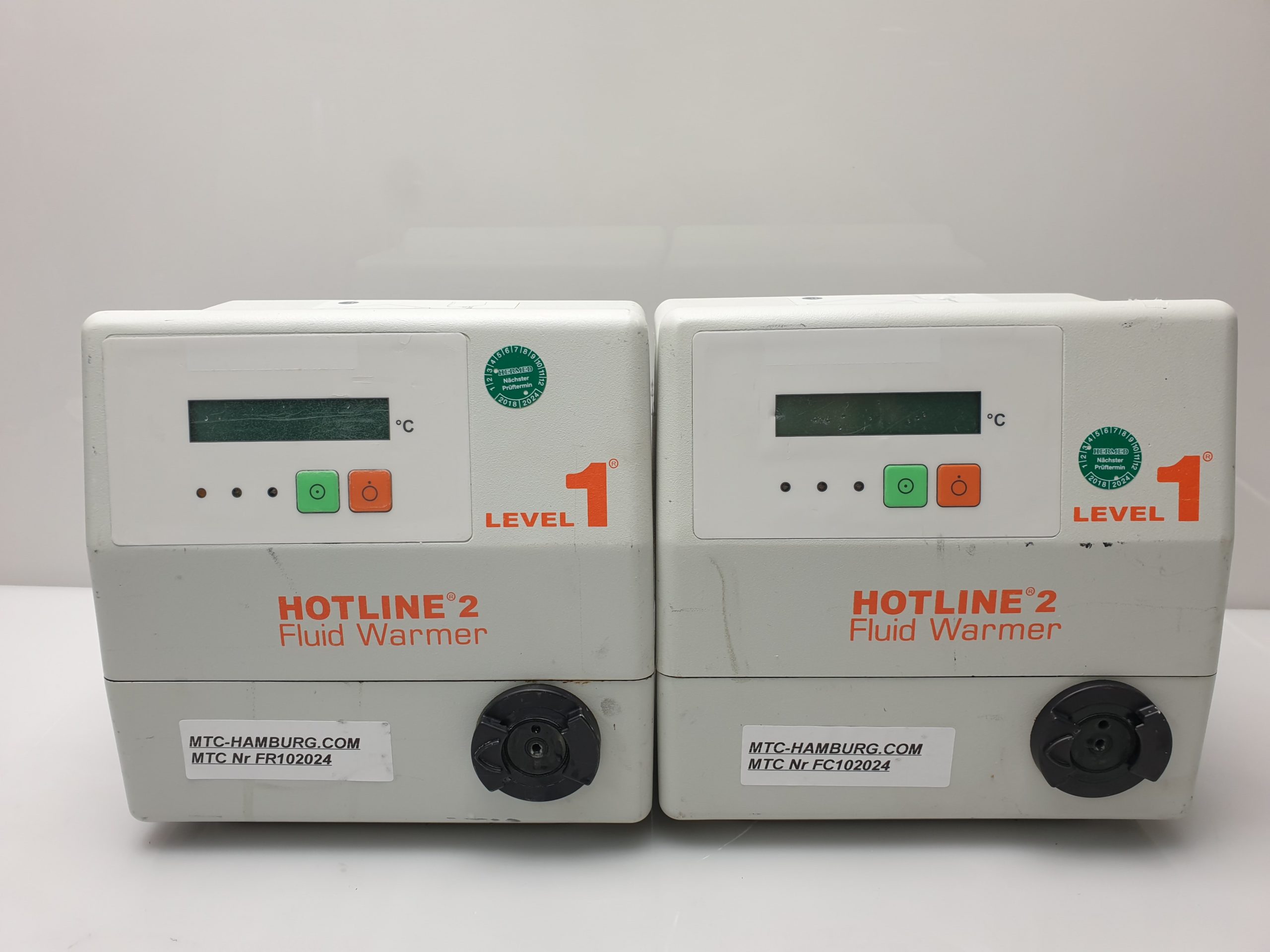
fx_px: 954
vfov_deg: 53.1
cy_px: 476
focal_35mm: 26
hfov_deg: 67.3
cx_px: 635
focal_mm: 4.3
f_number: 2.4
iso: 64
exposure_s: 1/100
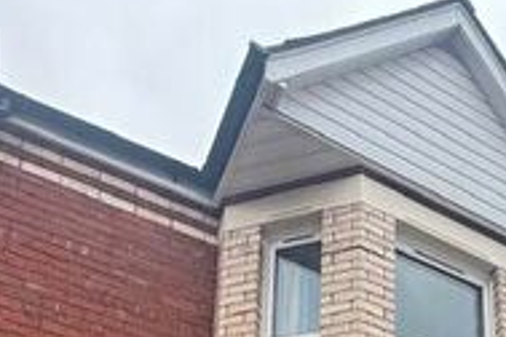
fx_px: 759
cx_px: 444
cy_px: 665
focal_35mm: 54
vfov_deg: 17.9
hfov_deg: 35.0
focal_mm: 2.22
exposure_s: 1/540
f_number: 2.2
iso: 50
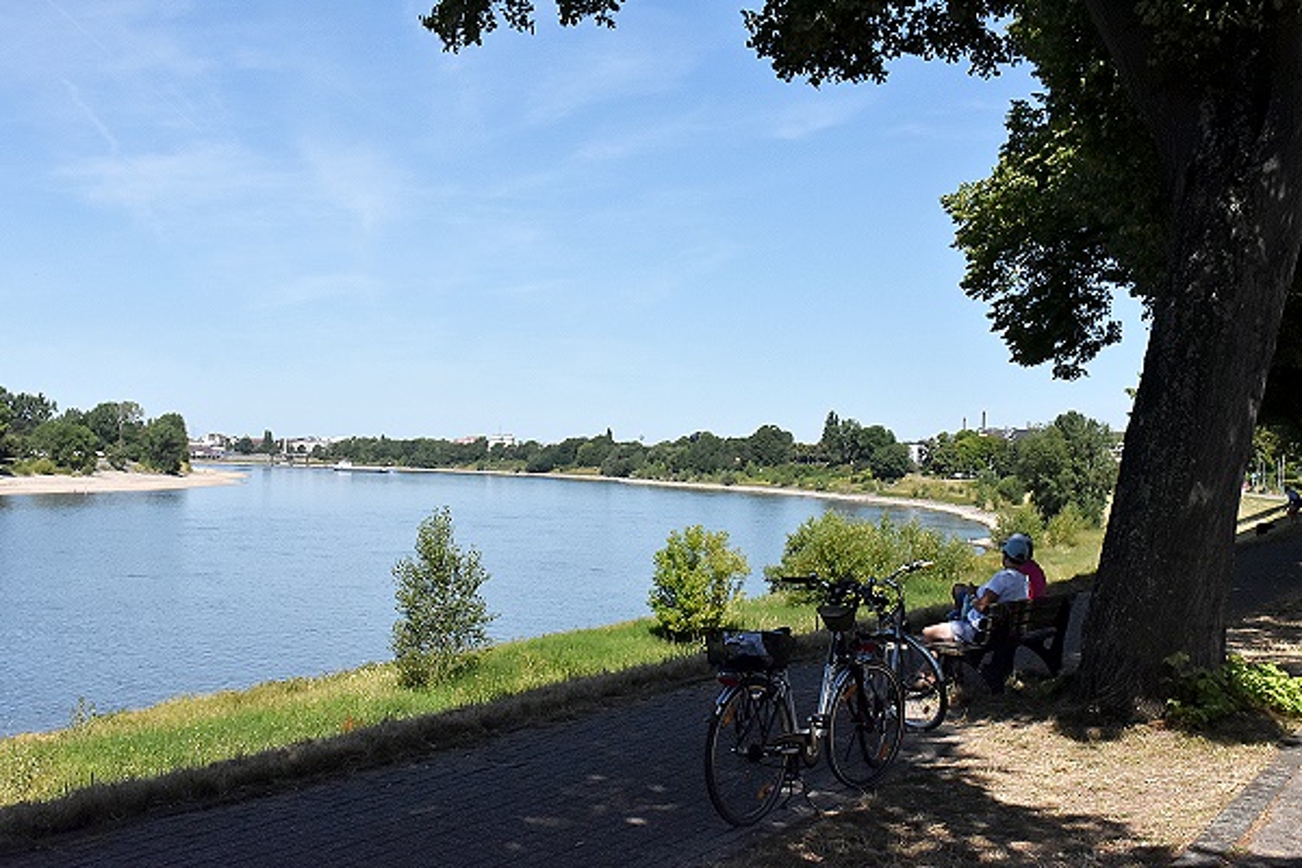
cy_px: 434
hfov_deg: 49.6
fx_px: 1410
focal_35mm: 39
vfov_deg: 34.2
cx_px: 651
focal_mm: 26
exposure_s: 1/8000
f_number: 8
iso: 1100
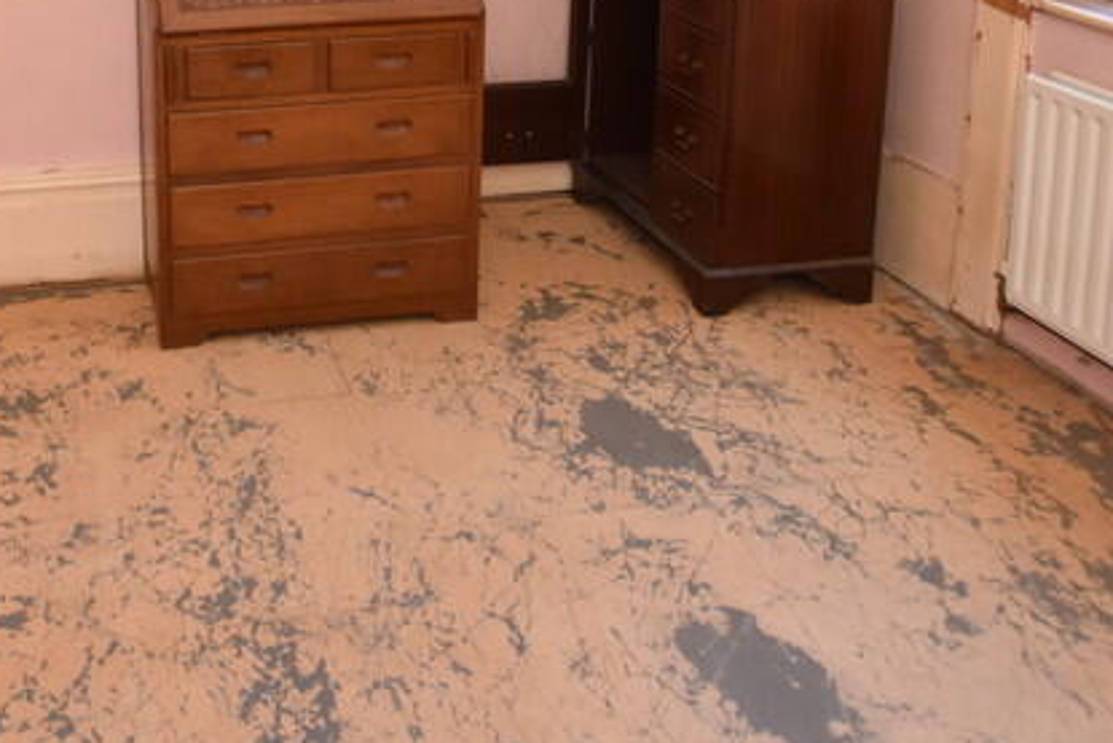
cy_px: -111
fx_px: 1144
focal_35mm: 37
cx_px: 177
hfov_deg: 48.1
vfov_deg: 31.2
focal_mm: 10
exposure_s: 1/125
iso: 800
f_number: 4
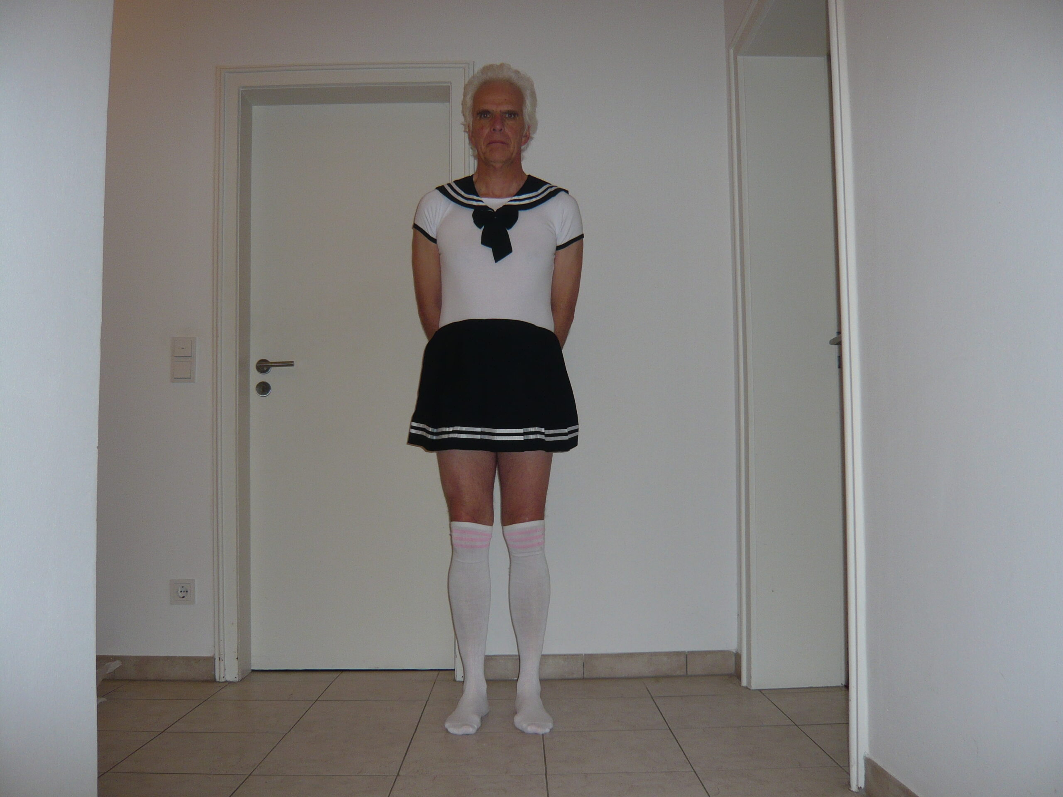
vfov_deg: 49.7
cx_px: 532
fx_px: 860
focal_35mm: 28
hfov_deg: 63.4
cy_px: 398
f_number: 2.8
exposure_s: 1/30
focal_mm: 4.6
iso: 100
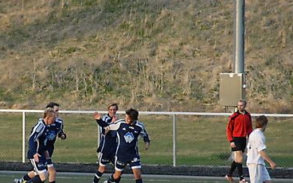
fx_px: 4248
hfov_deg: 3.9
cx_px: 70
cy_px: 127
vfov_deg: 2.5
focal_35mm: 532
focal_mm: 200
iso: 800
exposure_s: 1/350
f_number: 6.3
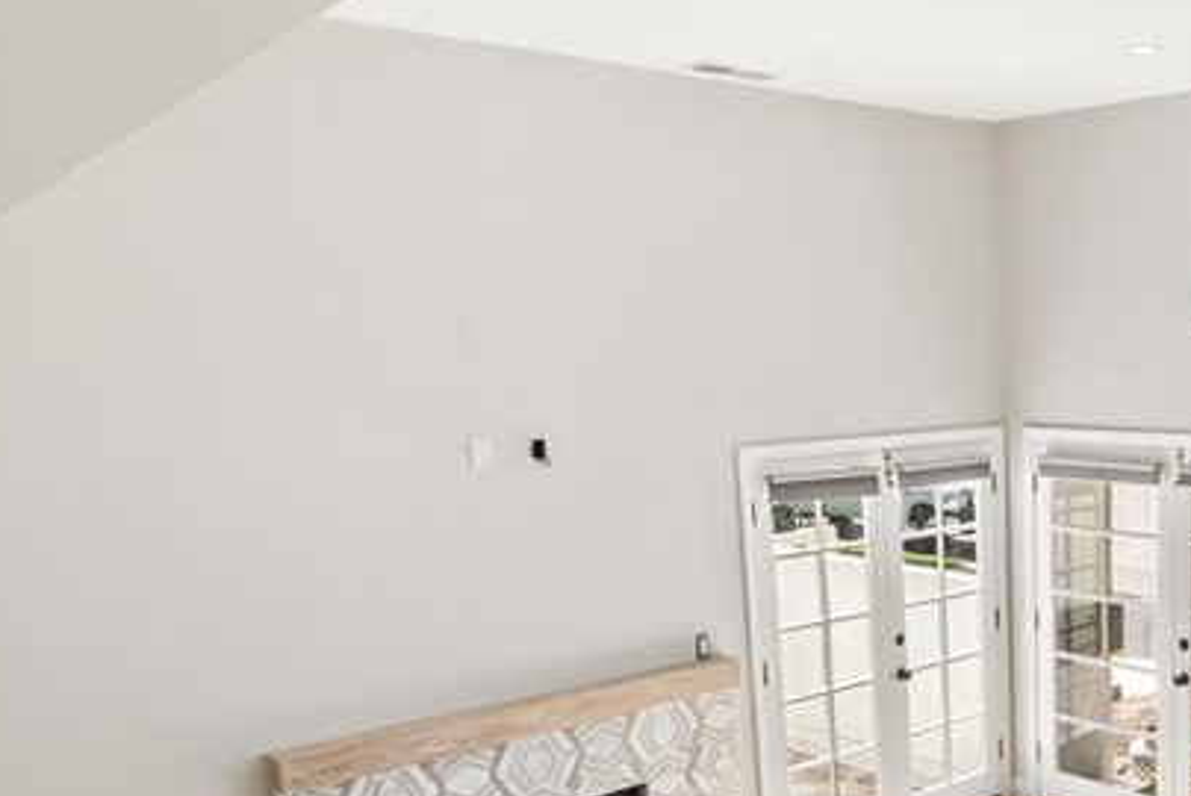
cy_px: 662
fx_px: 1258
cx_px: 1094
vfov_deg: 33.8
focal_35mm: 38
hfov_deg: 45.4
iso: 400
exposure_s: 1/40
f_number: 8
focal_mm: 10
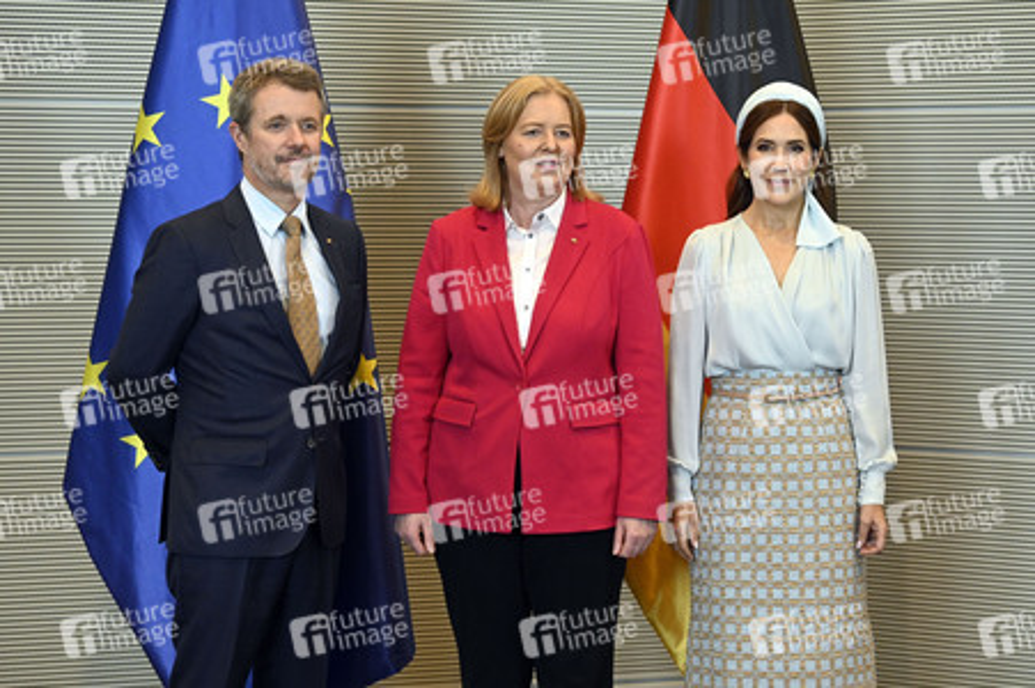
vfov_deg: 18.9
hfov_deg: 28.1
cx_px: 518
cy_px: 344
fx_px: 2068
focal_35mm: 72
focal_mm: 72
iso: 5000
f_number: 4
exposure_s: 1/500
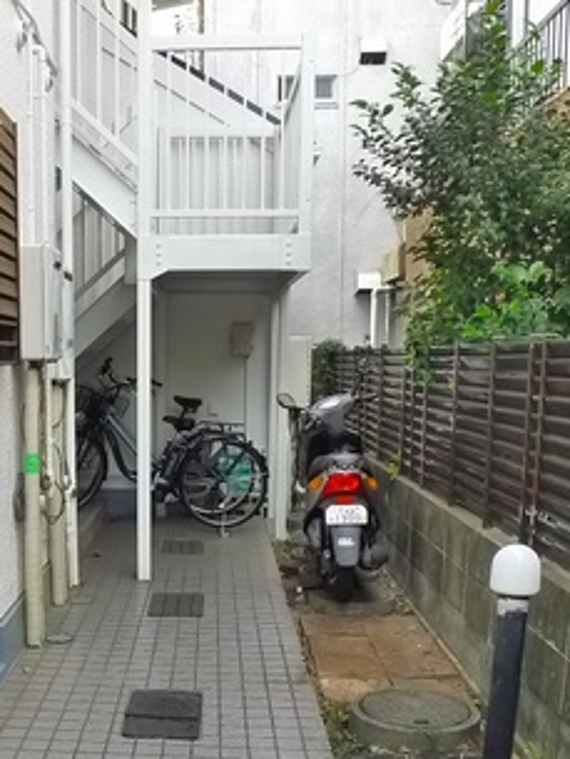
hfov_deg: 26.2
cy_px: 567
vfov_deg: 34.2
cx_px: 133
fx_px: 1207
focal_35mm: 55
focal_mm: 5.1
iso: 400
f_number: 2.8
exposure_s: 1/200
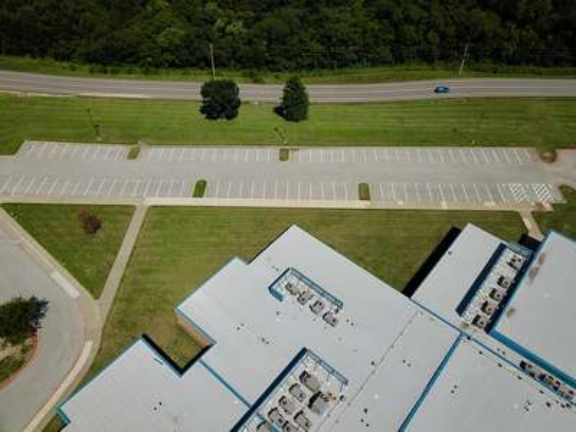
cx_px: 288
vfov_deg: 53.1
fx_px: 433
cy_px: 216
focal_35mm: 26
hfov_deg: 67.3
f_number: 2.2
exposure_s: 1/4115
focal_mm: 4.73
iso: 100
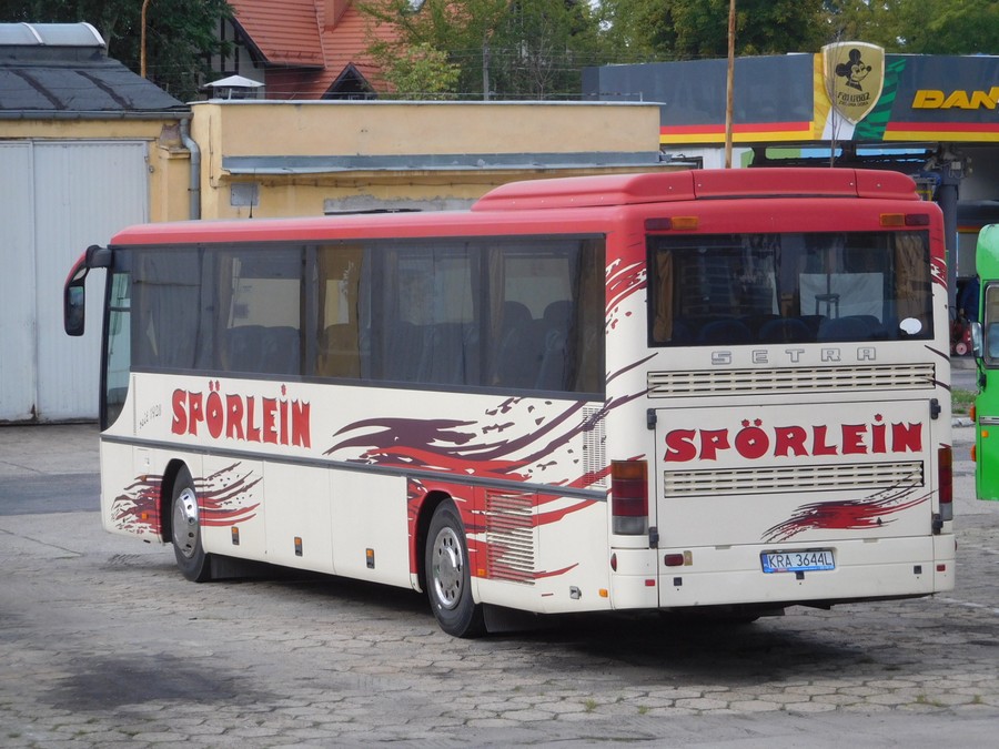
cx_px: 500
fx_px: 4040
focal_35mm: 140
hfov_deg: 14.1
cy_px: 374
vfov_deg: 10.6
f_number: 5.1
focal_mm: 25
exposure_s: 1/320
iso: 125
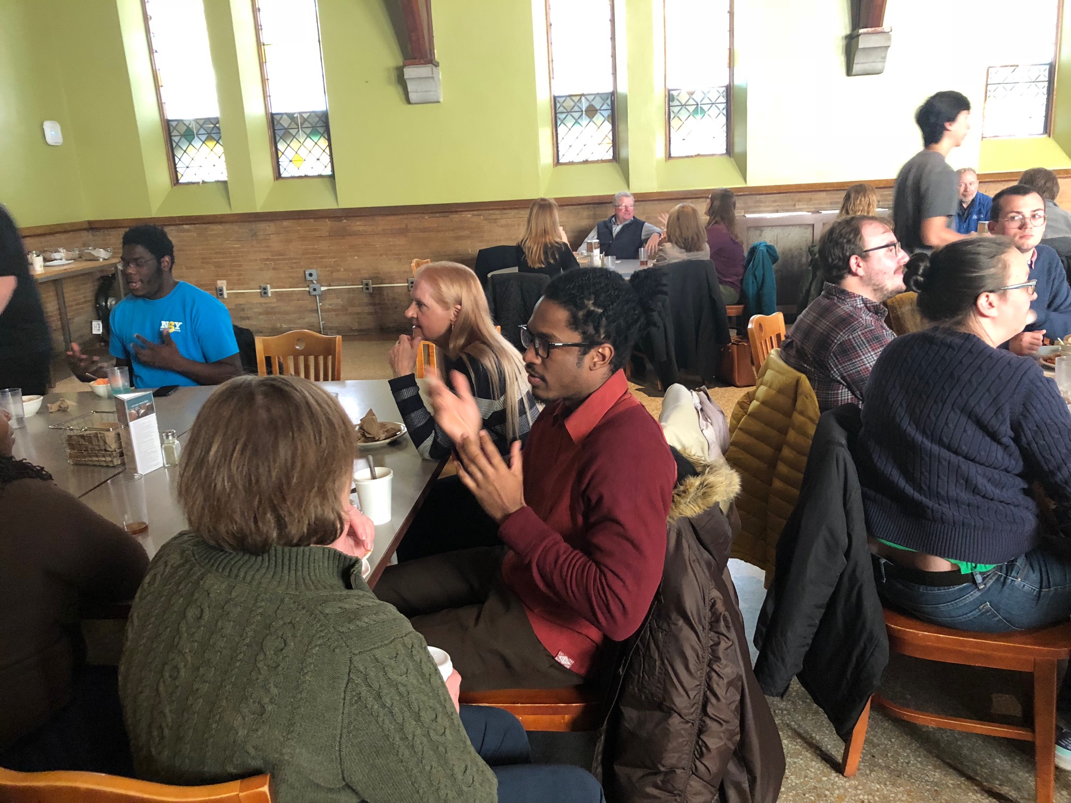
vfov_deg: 49.7
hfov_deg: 63.4
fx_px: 866
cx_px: 536
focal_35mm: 28
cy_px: 402
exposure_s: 1/40
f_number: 1.8
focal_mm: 3.99
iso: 400
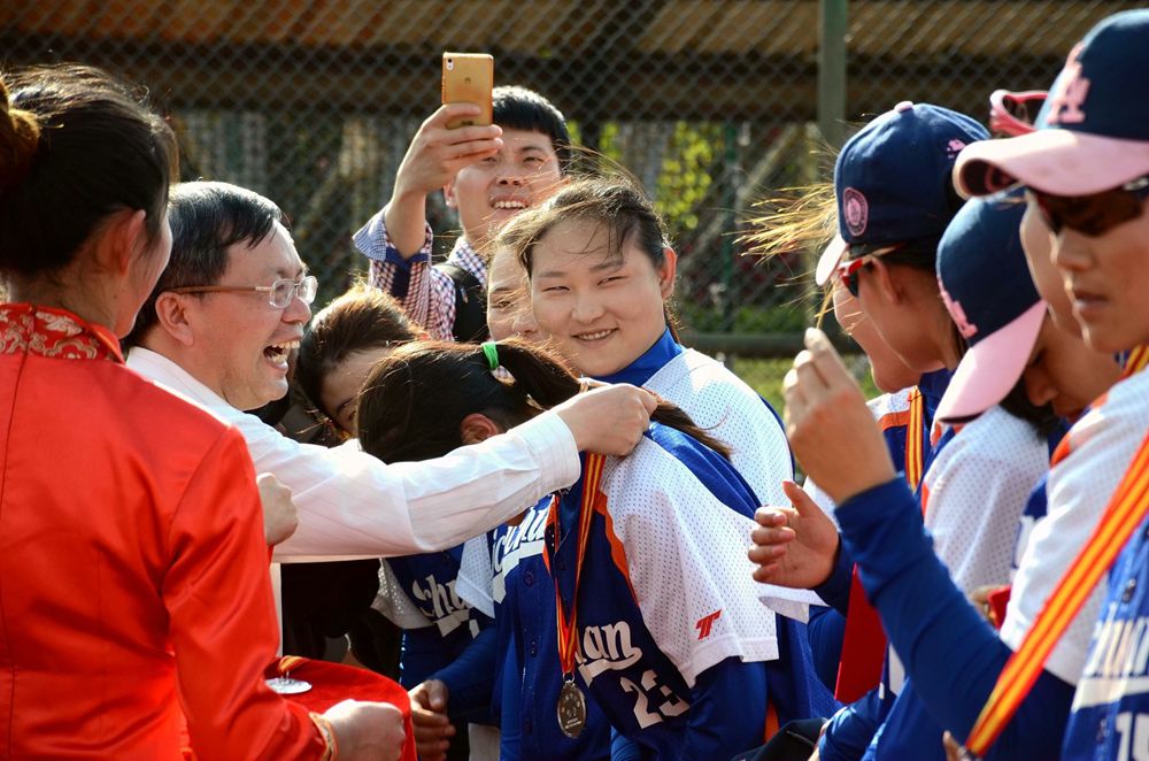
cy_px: 380
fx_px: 6688
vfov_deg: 6.5
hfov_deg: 9.8
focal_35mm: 210
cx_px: 574
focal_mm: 140
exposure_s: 1/500
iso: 450
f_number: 8
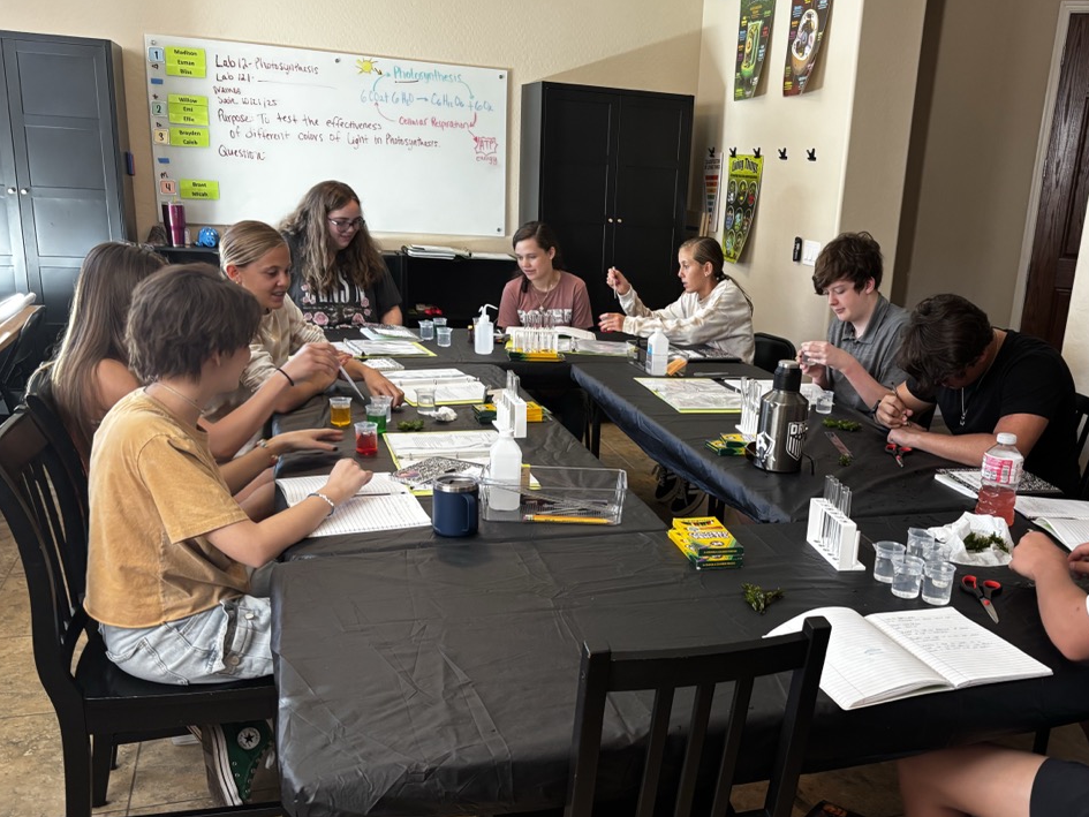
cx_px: 690
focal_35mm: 33
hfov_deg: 54.6
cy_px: 471
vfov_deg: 42.8
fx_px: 1038
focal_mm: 5.96
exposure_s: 1/60
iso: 160
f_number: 1.6
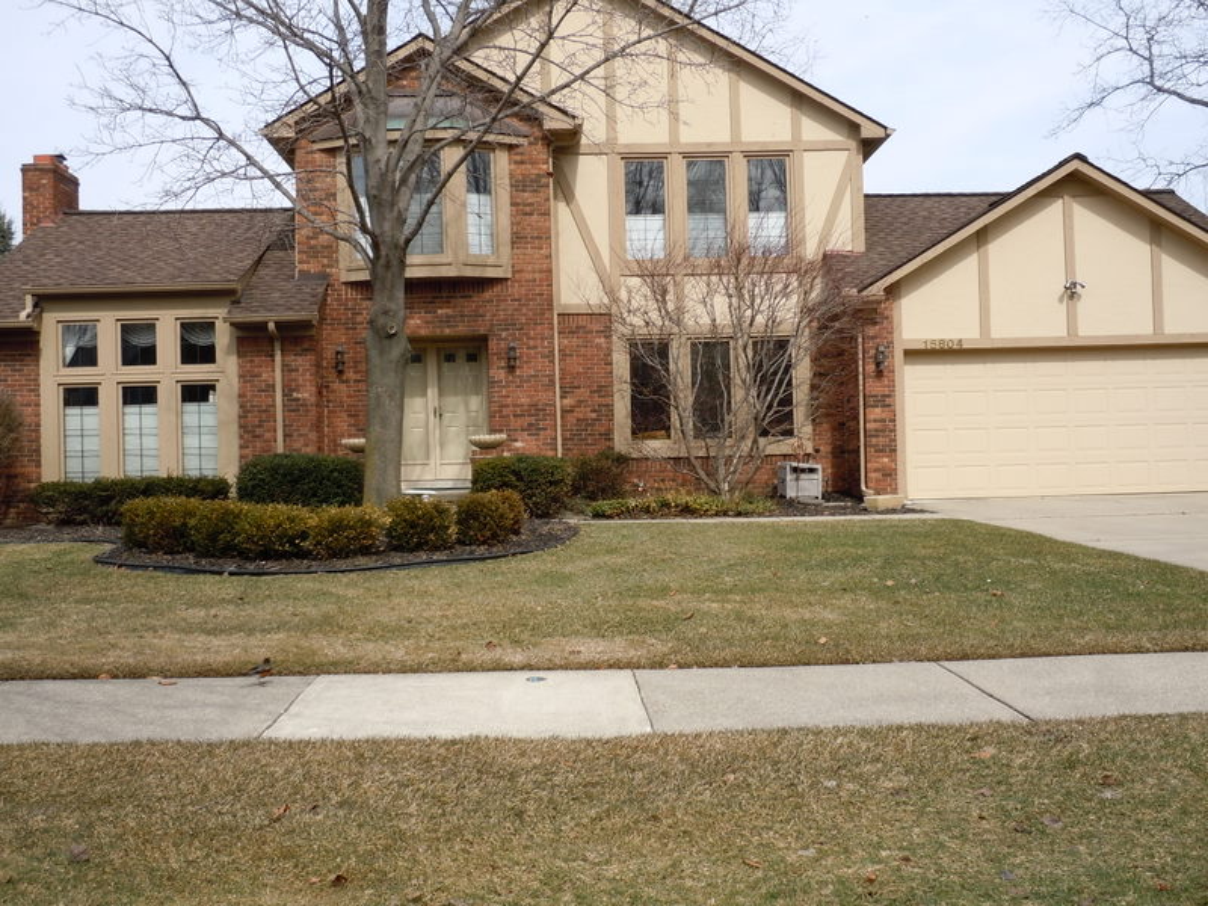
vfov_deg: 36.8
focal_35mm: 39
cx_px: 604
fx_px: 1361
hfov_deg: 47.9
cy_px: 453
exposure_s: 1/500
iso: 100
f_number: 4.3
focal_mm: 6.9
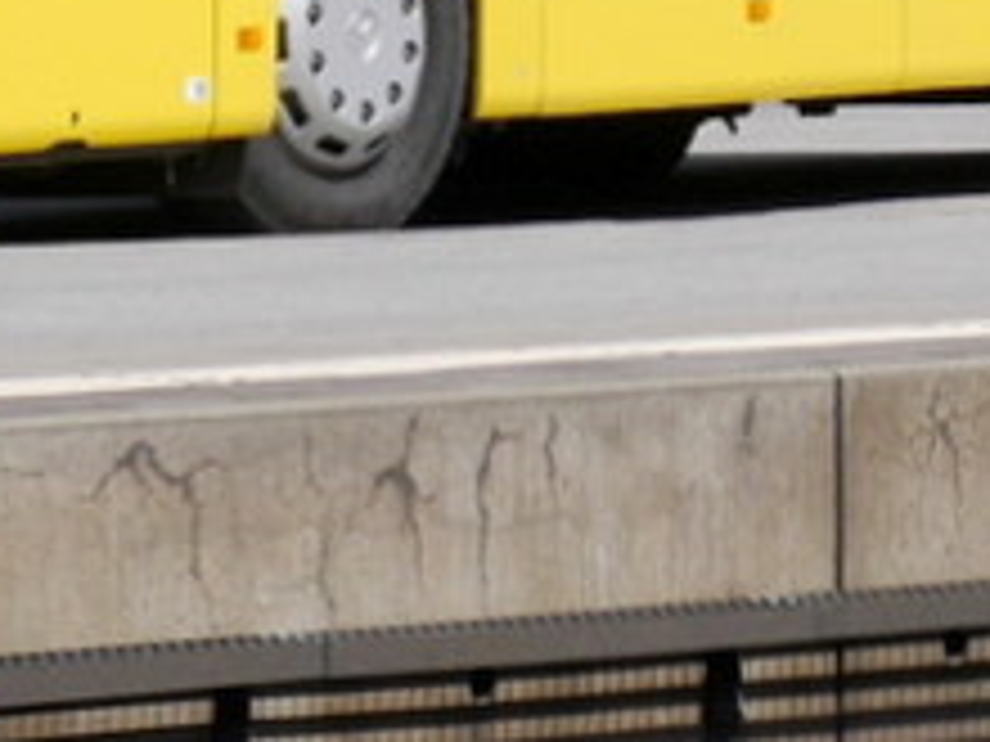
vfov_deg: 3.9
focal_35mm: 382
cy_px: -571
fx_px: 10925
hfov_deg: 5.2
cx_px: 243
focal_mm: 42
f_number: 9
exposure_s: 1/400
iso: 160
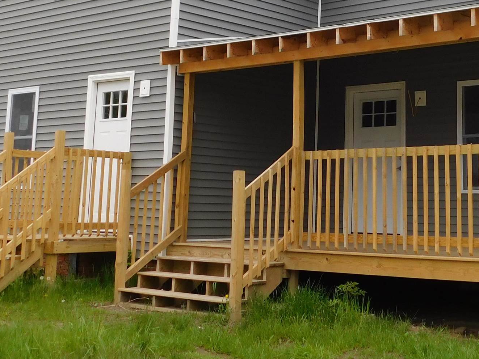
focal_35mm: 65
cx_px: 321
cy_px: 30
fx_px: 899
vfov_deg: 22.0
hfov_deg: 29.6
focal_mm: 4.9
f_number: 3.2
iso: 125
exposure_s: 1/1000
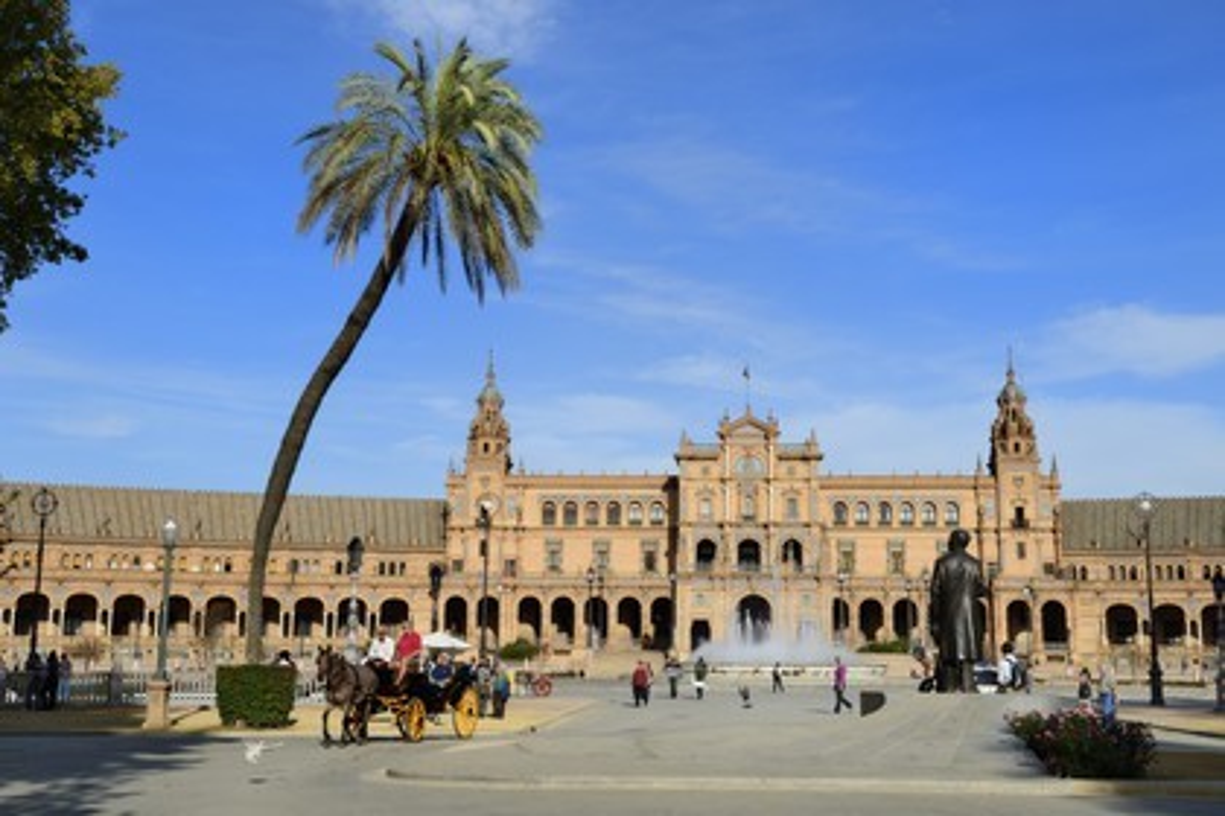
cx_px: 612
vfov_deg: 29.9
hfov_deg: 43.6
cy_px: 408
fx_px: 1531
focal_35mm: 45
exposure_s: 1/250
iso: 200
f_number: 14
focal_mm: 45
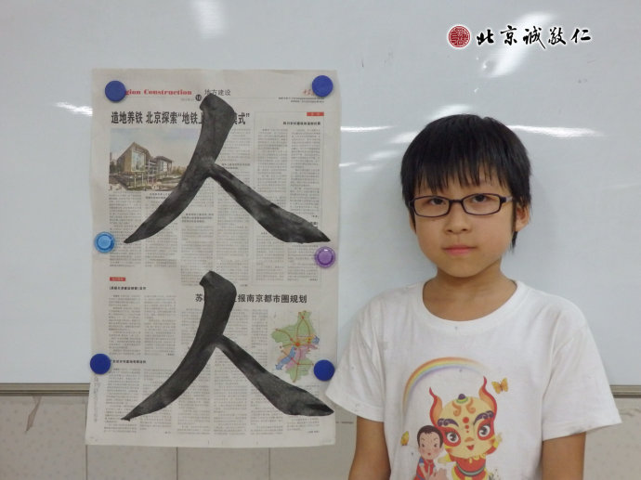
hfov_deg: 38.9
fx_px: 907
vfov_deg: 29.7
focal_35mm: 49
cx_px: 320
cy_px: 240
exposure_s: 1/60
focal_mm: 8.9
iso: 800
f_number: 4
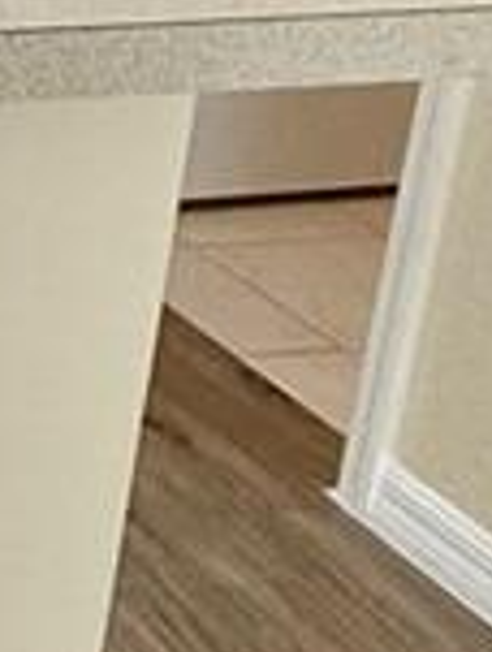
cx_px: -1070
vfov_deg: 16.9
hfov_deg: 9.7
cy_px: -147
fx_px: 2095
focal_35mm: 111
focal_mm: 2.22
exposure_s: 1/120
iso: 250
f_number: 2.2
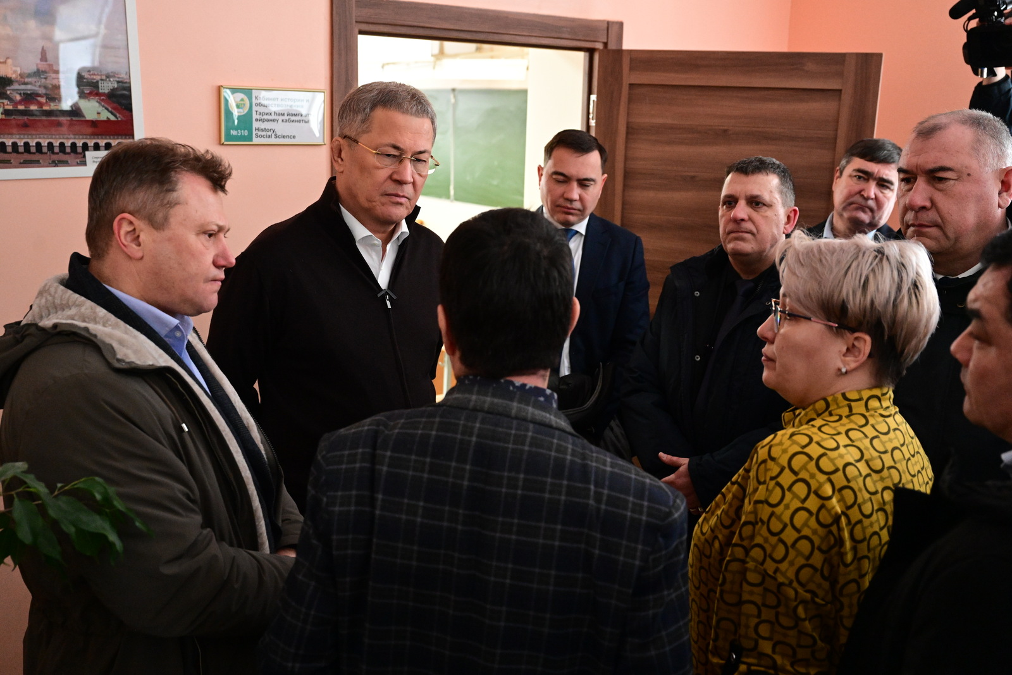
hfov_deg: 53.1
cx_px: 506
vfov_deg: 36.9
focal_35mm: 36
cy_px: 338
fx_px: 1012
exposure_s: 1/125
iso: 5000
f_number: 4.5
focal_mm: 36
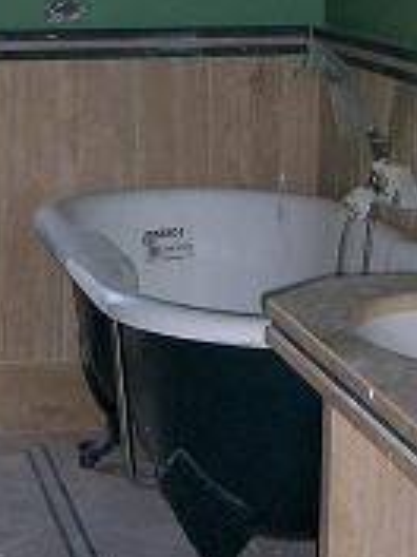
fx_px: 1895
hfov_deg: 12.5
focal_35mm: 118
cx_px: 95
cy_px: 275
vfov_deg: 16.7
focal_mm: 5.9
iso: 140
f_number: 4.5
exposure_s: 1/64
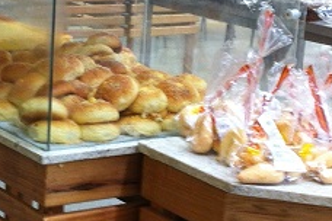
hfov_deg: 16.3
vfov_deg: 11.1
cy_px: 110
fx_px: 1143
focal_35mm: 124
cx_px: 31
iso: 80
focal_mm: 3.85
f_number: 2.8
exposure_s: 1/15
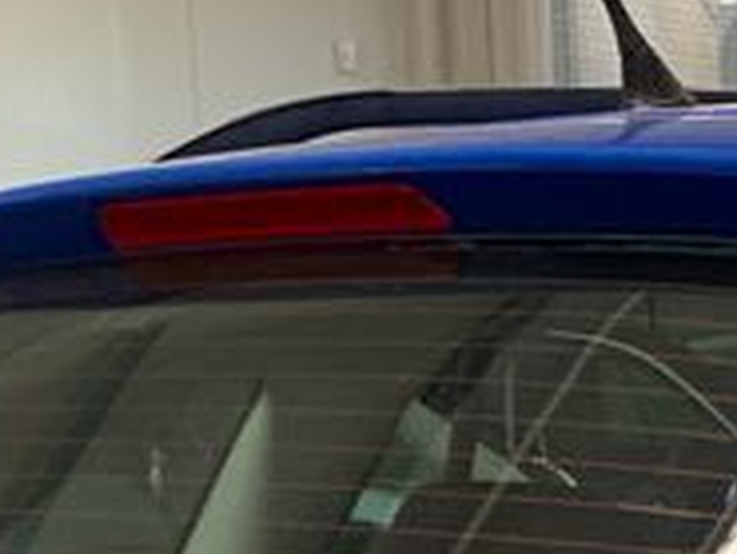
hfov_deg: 13.2
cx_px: 968
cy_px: 1399
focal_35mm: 144
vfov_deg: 9.1
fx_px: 3068
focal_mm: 4.25
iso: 100
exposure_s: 1/96
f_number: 1.8
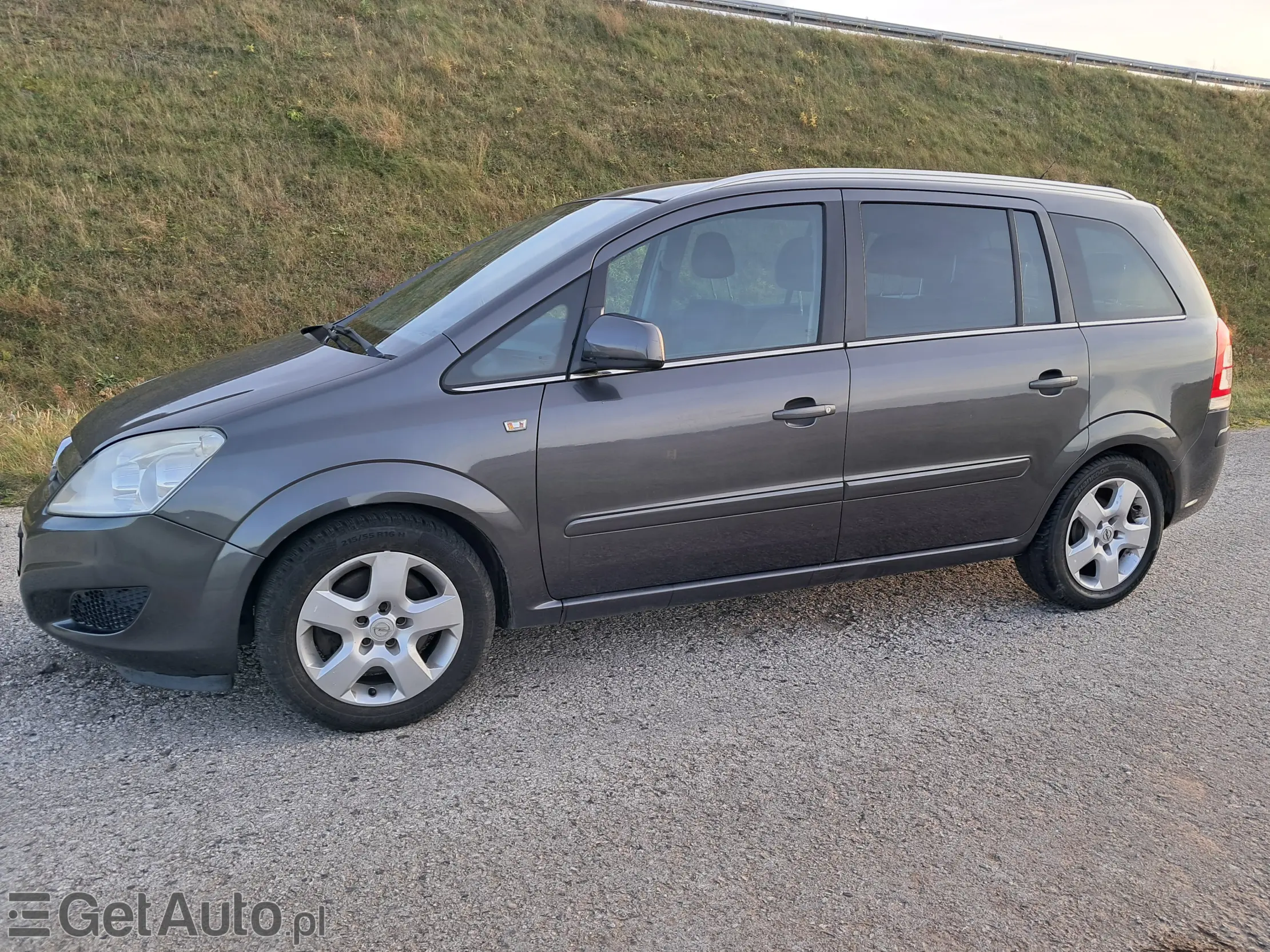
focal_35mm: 27
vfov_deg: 51.4
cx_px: 635
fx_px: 991
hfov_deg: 65.3
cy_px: 476
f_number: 1.8
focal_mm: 4
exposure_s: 1/100
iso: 50
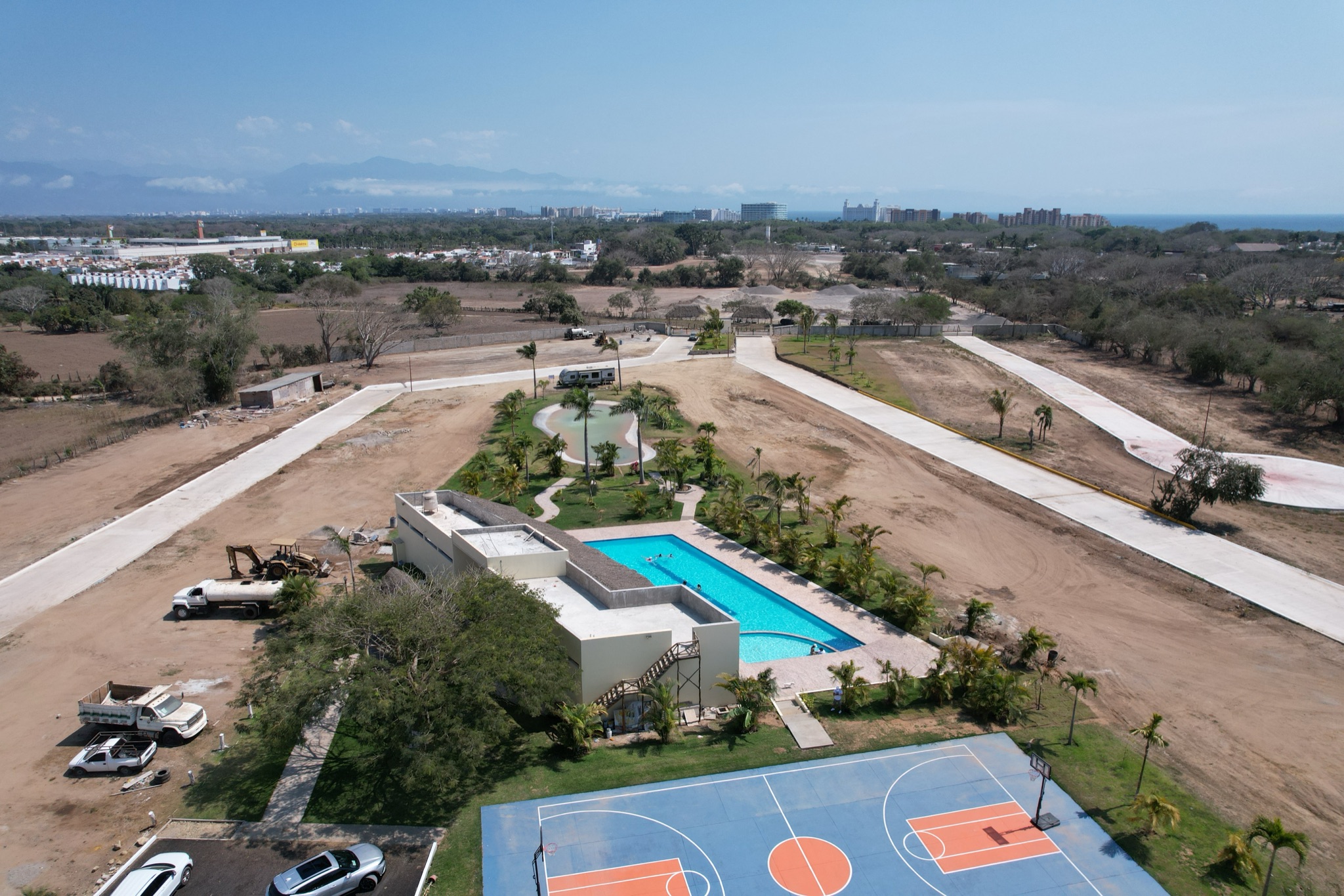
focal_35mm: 22
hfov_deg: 78.6
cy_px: 448
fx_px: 821
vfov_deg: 57.2
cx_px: 672
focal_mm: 8.38
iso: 110
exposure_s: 1/2500
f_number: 2.8
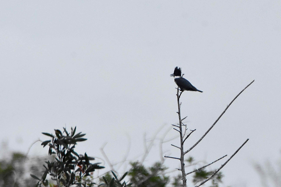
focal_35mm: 900
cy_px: 94
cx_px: 140
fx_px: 7024
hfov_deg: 2.3
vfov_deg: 1.5
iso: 5000
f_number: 10
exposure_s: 1/6400
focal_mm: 600
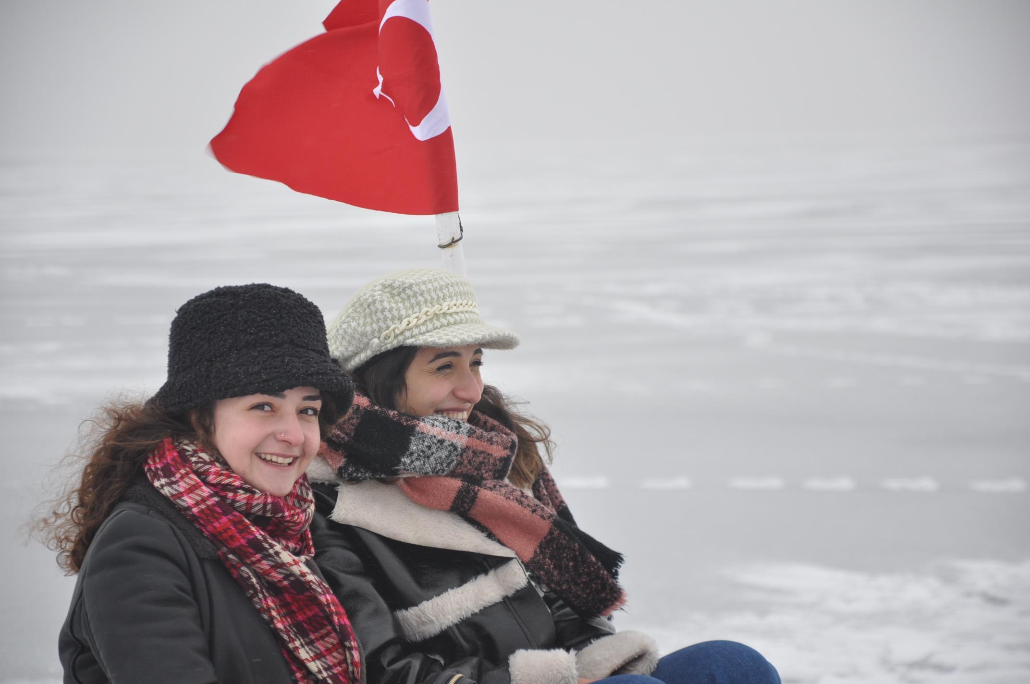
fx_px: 4501
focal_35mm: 158
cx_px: 515
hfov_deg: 13.1
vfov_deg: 8.7
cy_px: 342
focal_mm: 105
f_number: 5.6
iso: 400
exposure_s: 1/500
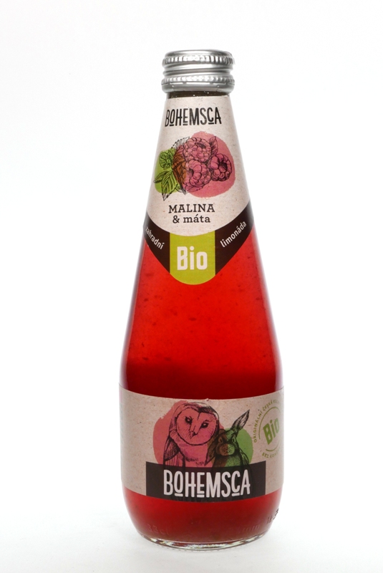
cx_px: 192
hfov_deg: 18.2
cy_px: 286
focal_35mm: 75
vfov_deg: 27.0
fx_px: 1194
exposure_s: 1/50
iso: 800
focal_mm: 34
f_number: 16
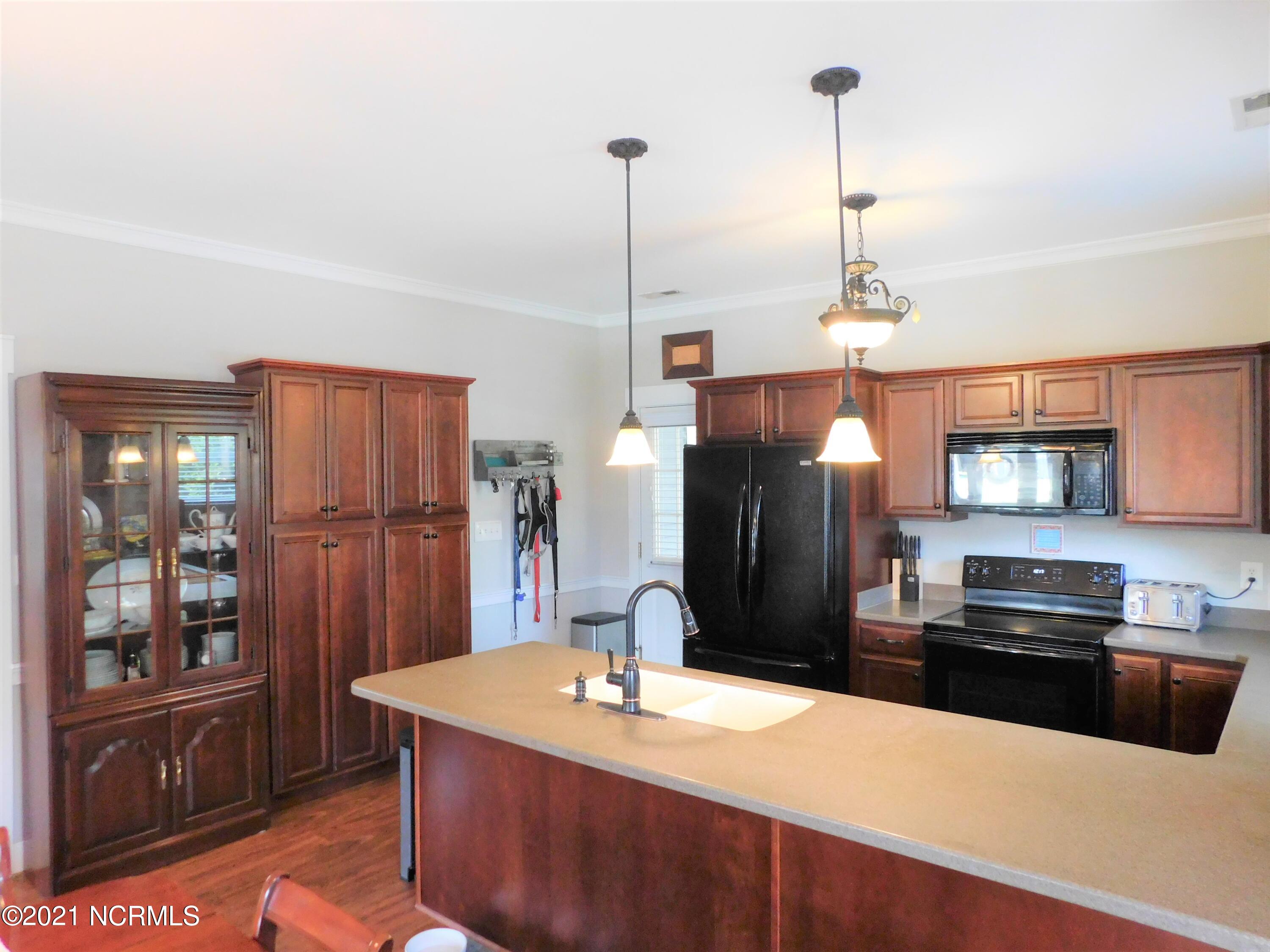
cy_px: 476
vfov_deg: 58.9
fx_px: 844
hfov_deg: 73.9
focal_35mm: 23
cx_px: 635
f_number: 3
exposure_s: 1/30
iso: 400
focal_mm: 4
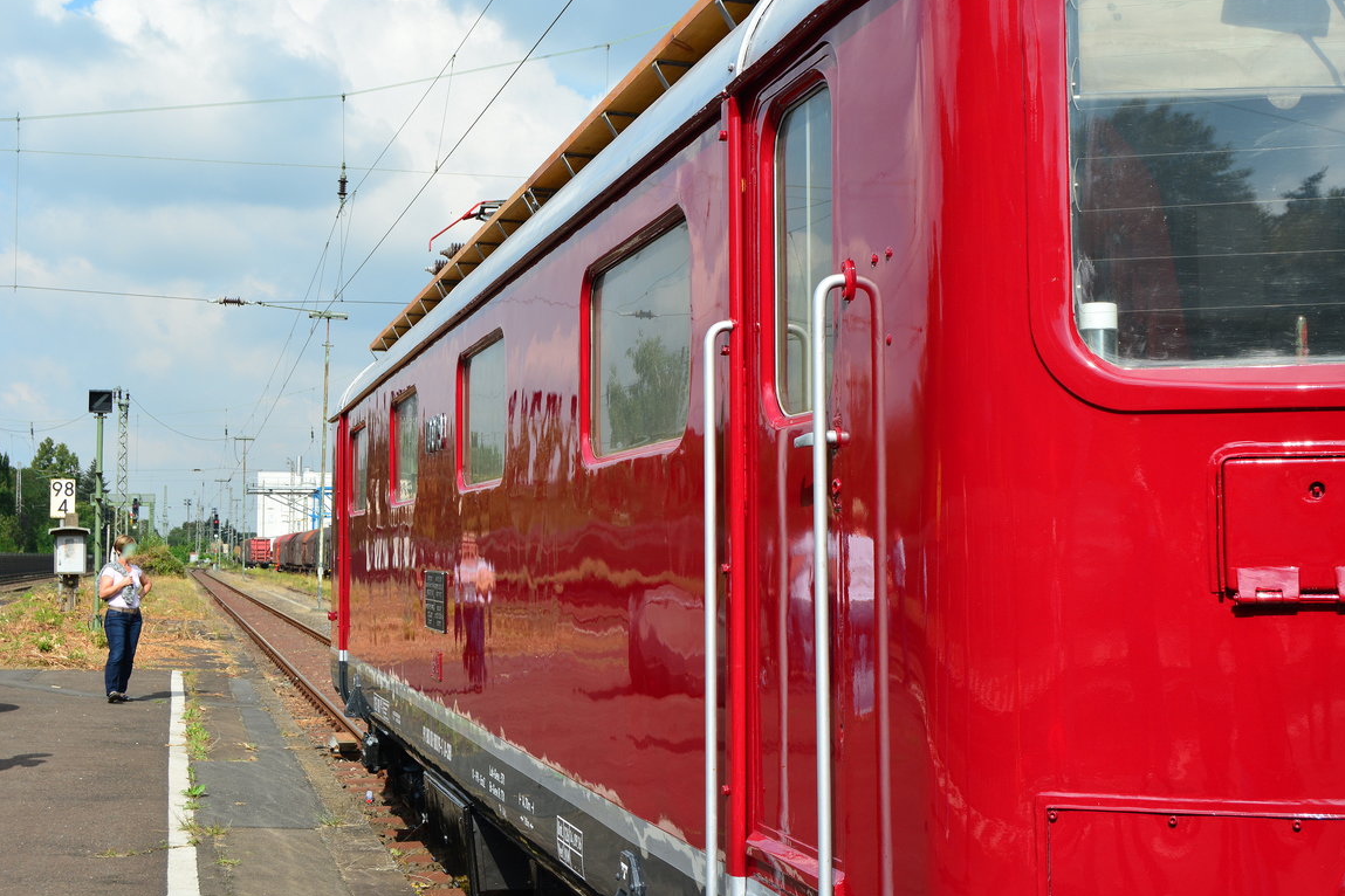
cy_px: 441
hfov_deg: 41.9
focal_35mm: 47
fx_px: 1756
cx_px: 682
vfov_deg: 28.6
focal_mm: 30
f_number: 8
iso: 250
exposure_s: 1/640
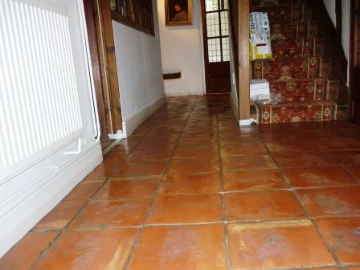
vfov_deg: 42.9
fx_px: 343
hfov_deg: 55.4
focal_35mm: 33
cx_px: 180
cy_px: 135
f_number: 2.8
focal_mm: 5.5
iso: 100
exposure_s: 1/30
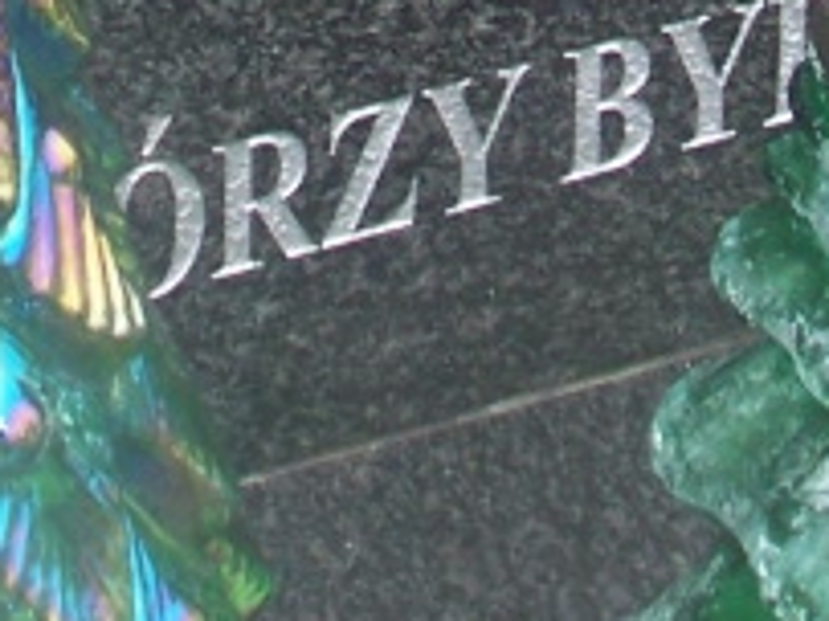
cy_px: -1030
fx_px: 8592
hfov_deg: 5.5
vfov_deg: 4.0
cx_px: 139
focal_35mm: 359
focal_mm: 11.7
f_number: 5.6
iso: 64
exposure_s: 1/25
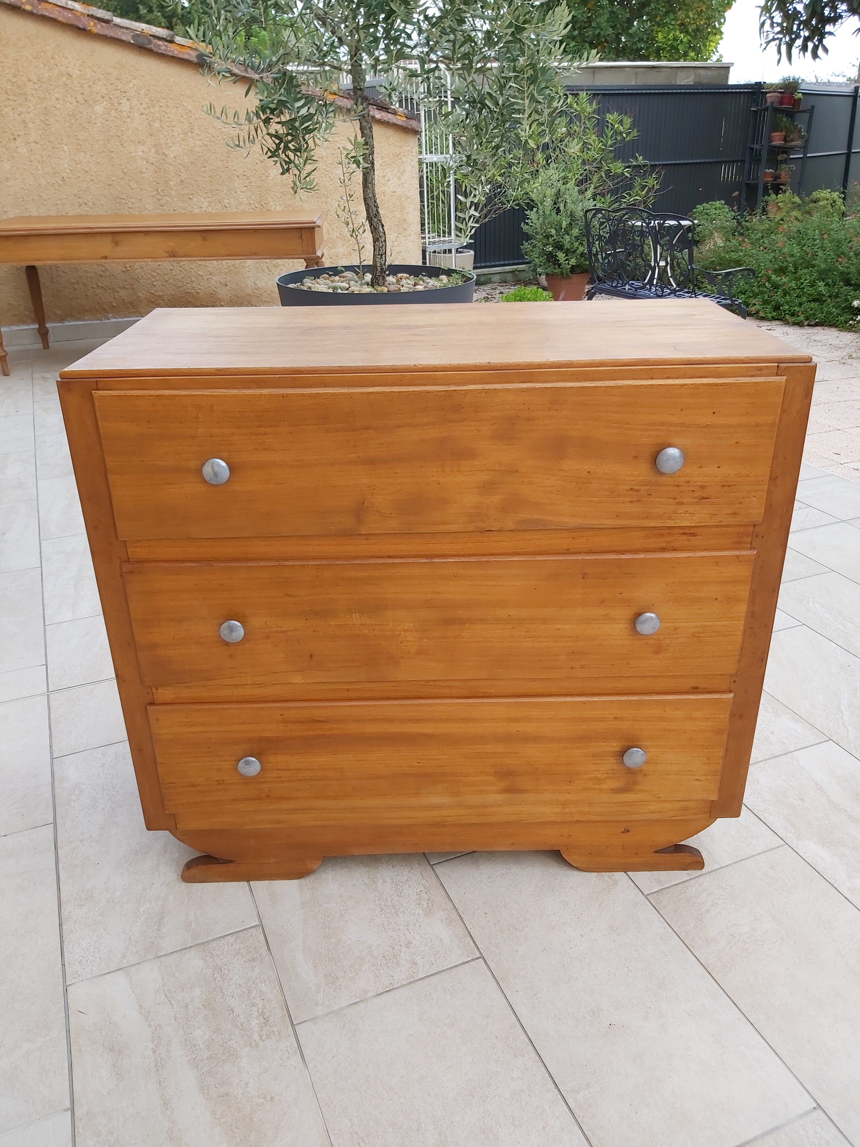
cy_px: 574
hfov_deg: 53.1
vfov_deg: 67.3
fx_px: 861
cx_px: 430
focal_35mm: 26
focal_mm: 3.92
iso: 64
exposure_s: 1/263
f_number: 1.7
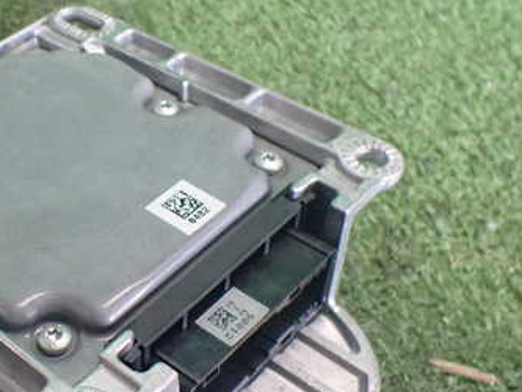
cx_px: 78
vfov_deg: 27.0
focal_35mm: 54
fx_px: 815
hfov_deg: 34.1
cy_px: 238
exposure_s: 1/125
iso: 640
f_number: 2.3
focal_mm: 5.4
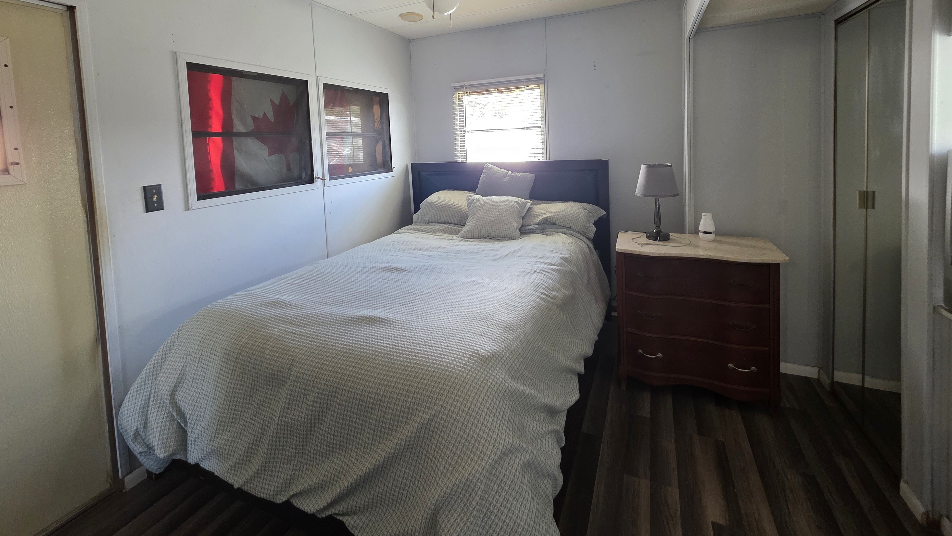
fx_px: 379
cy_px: 165
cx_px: 468
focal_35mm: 15
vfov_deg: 67.9
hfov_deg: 103.0
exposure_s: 1/60
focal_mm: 2.2
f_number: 1.9
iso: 320
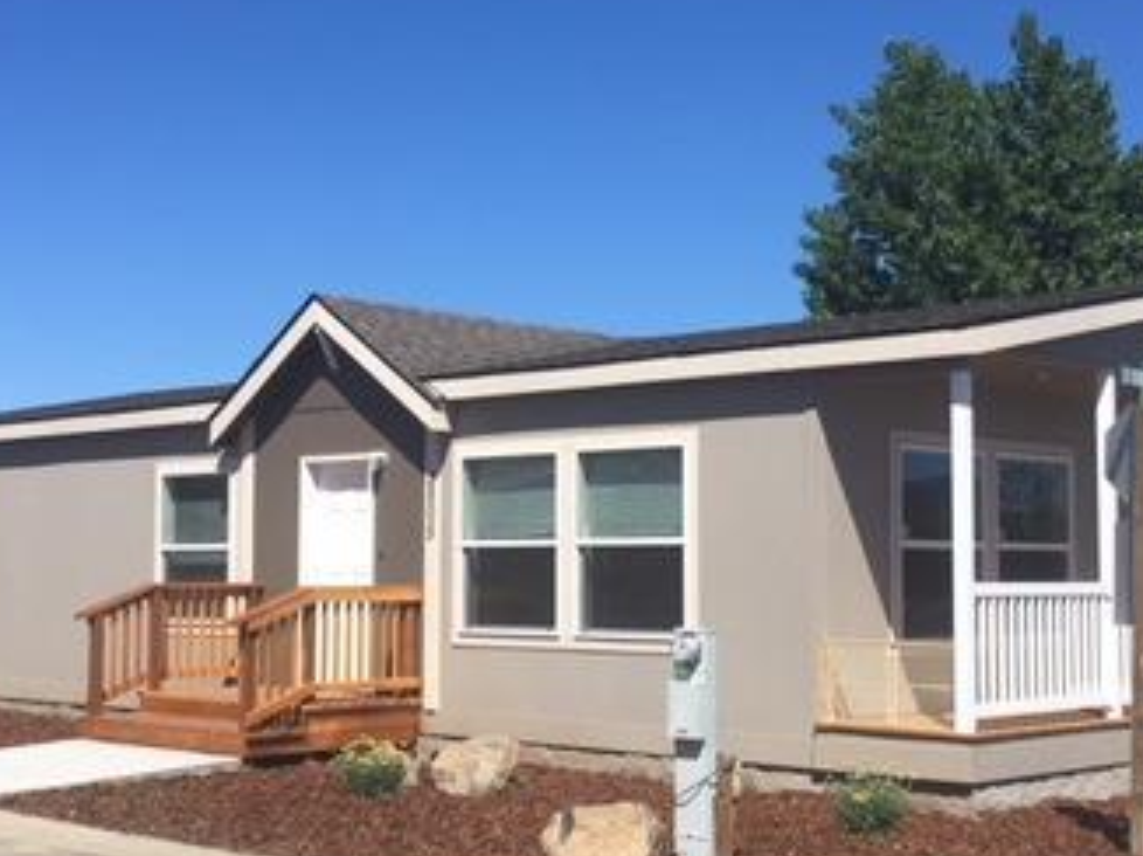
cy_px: 453
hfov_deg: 33.8
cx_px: 631
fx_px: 1881
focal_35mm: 57
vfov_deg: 25.6
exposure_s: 1/1972
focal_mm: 4.15
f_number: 2.2
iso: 25
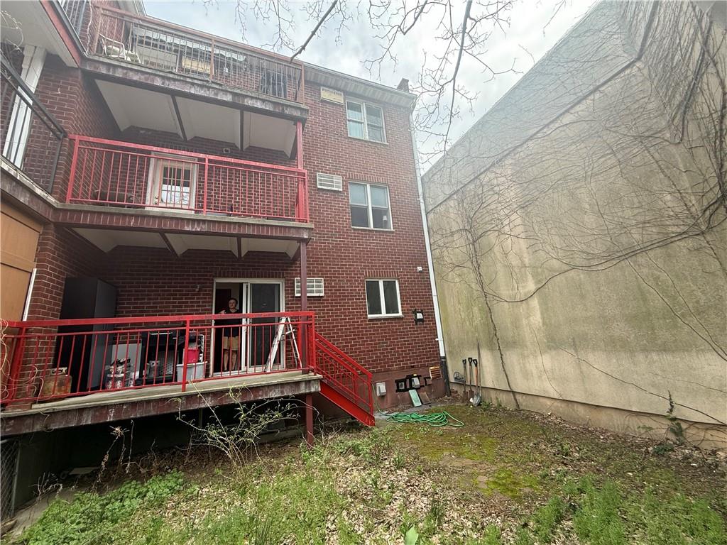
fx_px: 294
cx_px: 364
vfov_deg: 85.7
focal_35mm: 14
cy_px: 272
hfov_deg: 102.1
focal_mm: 2.22
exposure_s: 1/359
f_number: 2.2
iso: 64
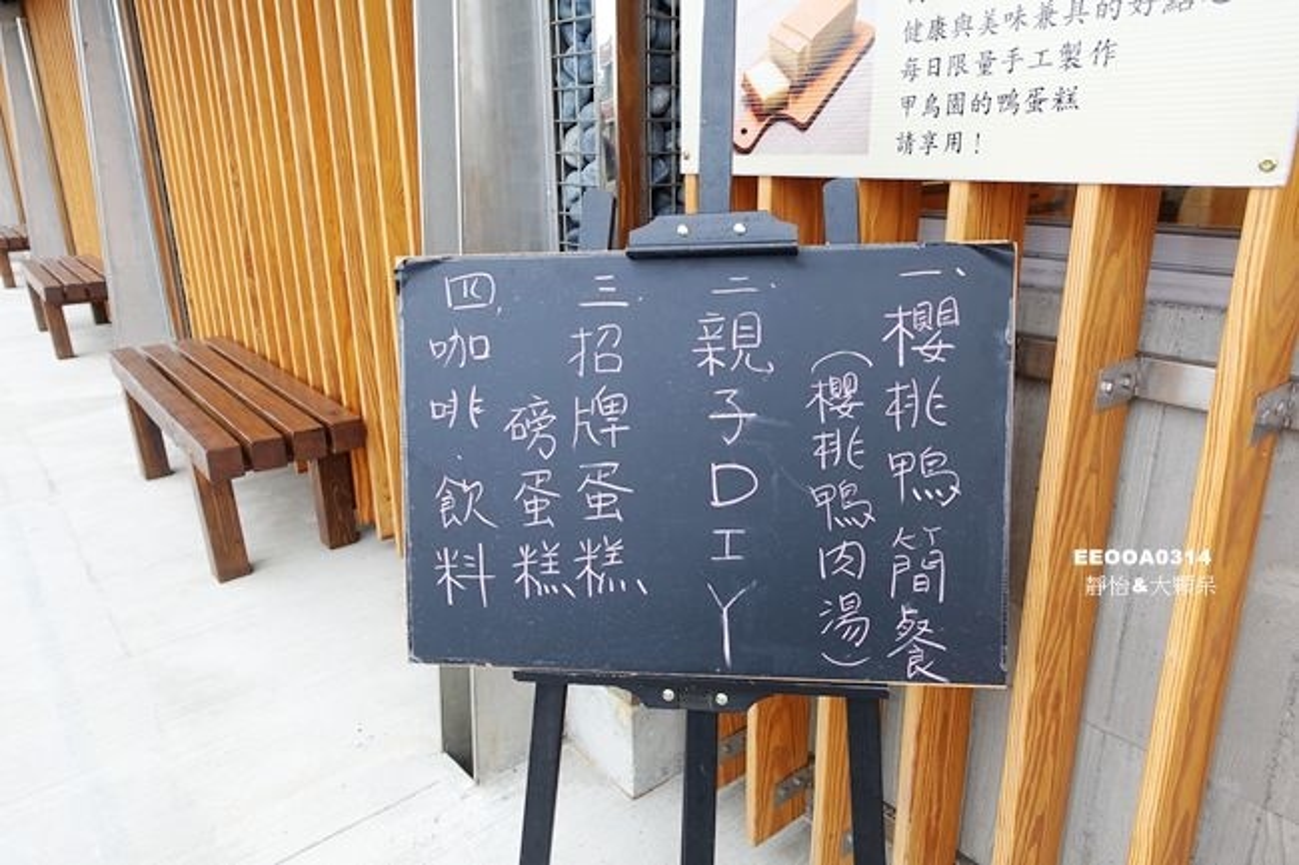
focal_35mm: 24
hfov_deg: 73.8
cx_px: 650
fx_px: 866
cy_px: 432
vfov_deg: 53.1
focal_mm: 8.8
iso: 125
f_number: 2.8
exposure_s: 1/30
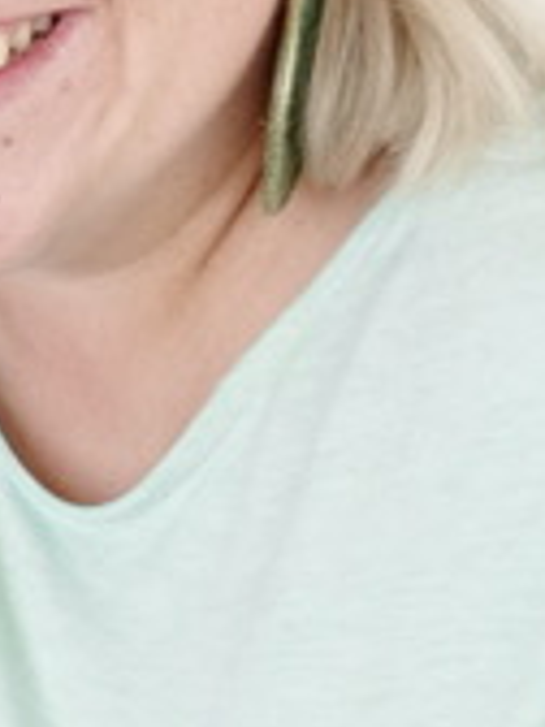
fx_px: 2078
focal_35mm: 99
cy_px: 52
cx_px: -381
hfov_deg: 13.6
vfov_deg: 19.4
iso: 50
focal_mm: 3.36
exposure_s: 1/207
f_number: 2
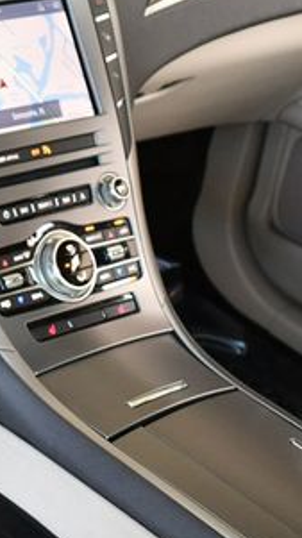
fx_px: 1525
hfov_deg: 10.6
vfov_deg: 19.9
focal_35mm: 107
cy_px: 188
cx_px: -241
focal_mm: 24
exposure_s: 1/200
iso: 800
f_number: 3.8
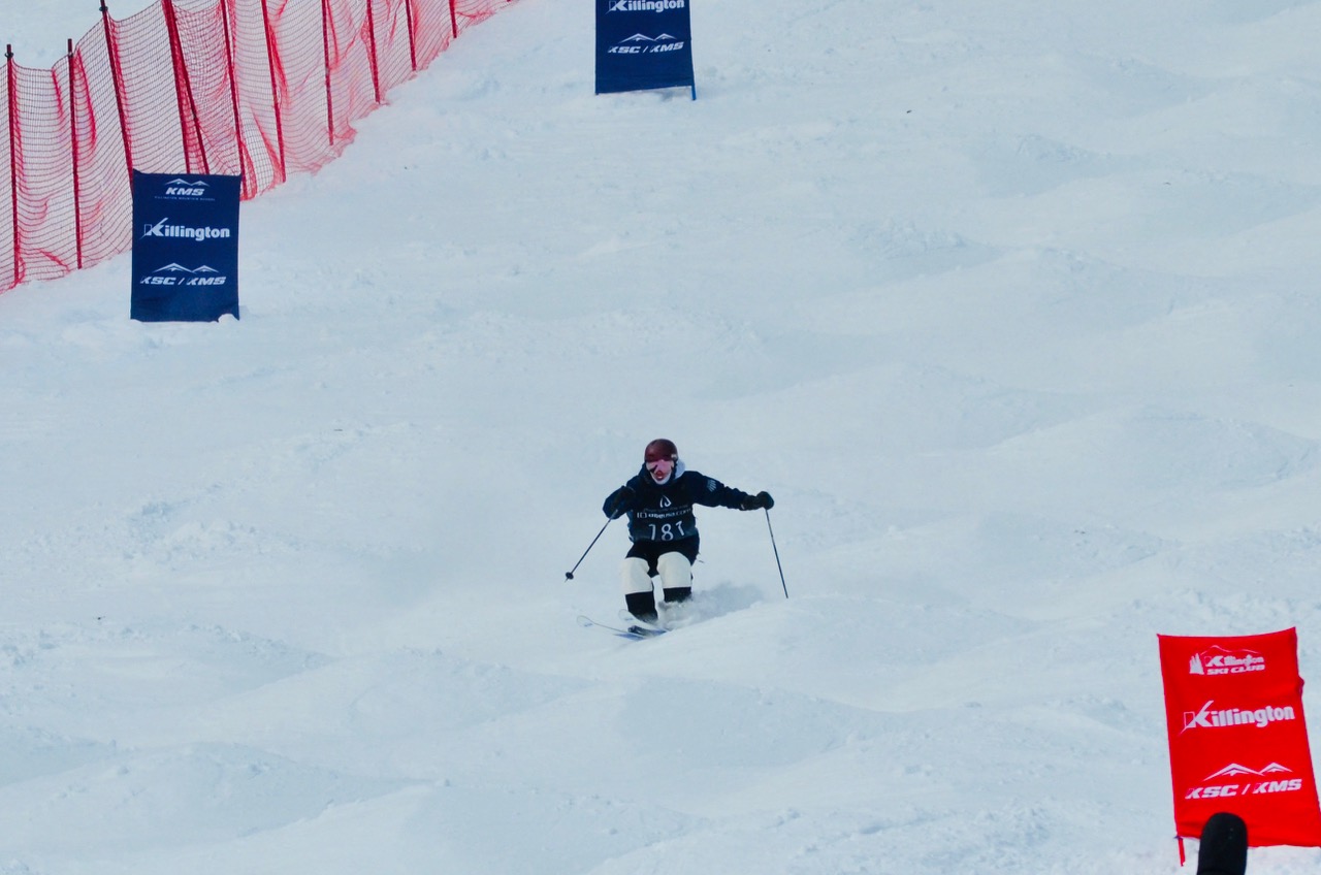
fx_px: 10986
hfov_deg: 6.9
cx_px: 660
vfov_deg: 4.6
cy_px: 438
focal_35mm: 300
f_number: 8
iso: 360
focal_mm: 200
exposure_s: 1/2000
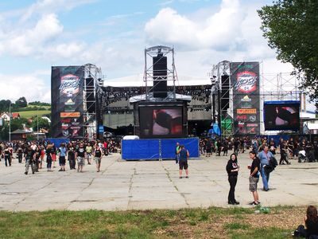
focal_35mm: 73
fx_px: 671
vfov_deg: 20.2
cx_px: 159
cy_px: 120
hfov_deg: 26.7
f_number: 4.5
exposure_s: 1/500
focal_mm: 12
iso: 64
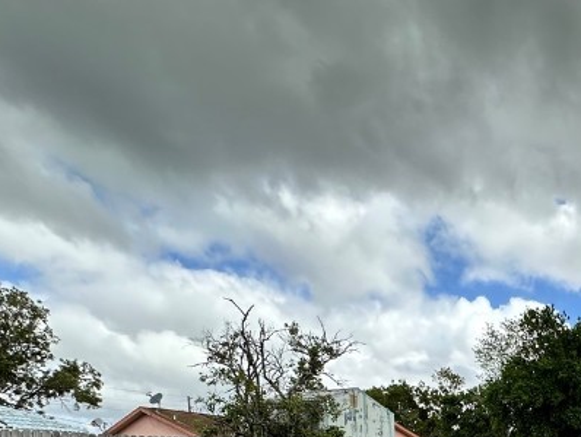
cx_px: 577
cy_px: 550
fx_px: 605
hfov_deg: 44.1
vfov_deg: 31.7
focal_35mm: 36
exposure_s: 1/861
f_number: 2.2
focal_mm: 2.22
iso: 40
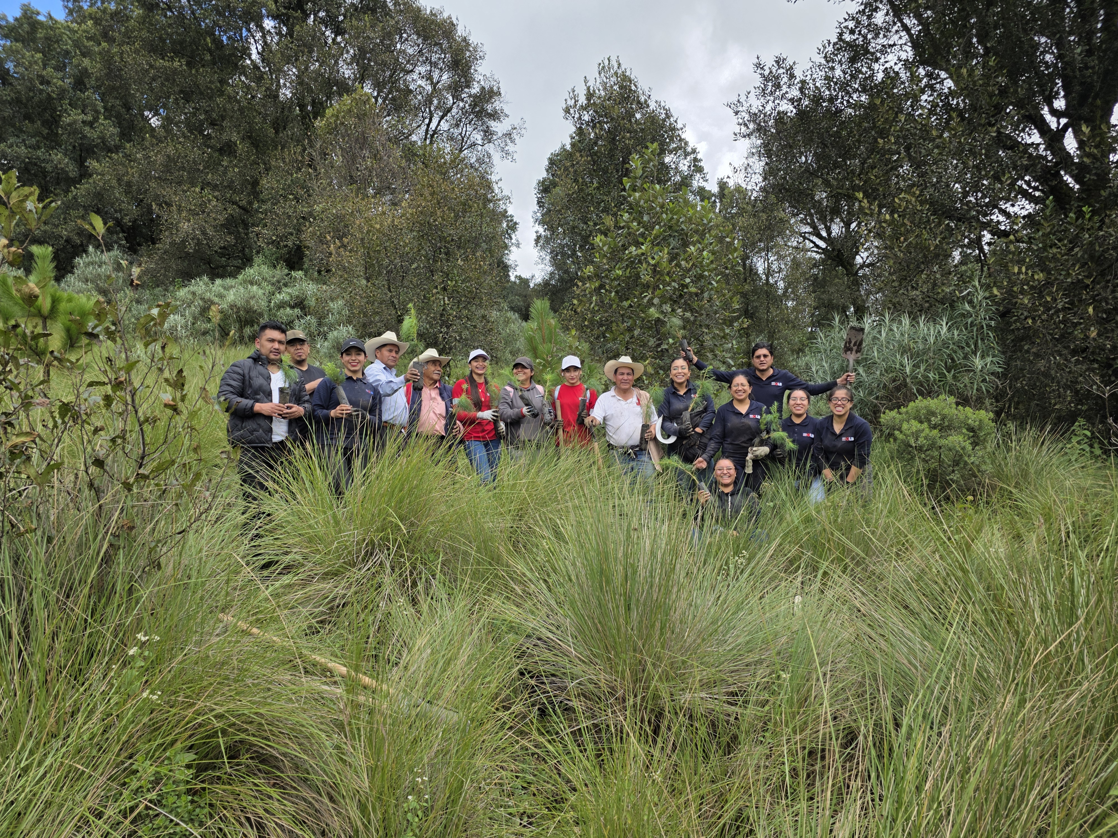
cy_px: 419
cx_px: 559
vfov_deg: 58.9
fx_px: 743
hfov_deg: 73.9
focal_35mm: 23
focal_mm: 6.3
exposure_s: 1/2797
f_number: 1.7
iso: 80
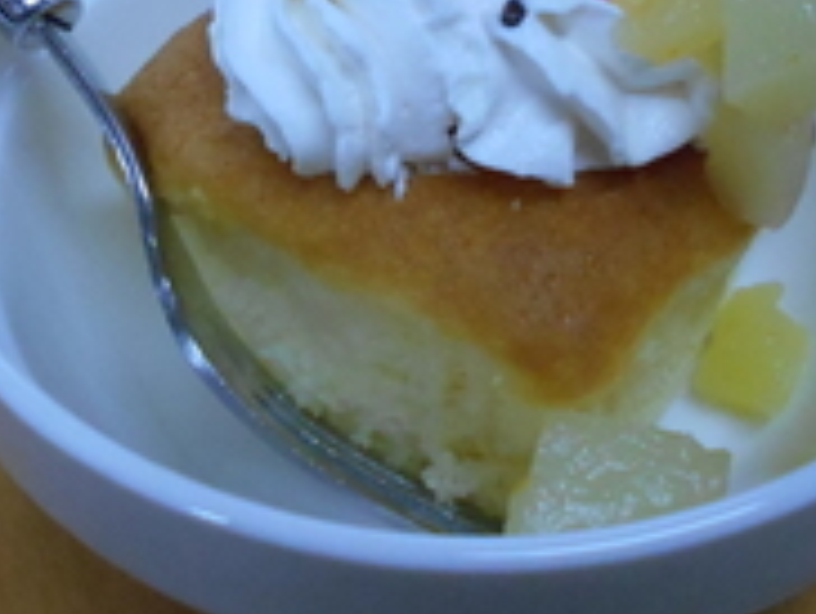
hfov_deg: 33.7
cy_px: 94
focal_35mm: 57
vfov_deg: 25.1
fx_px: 1345
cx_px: 421
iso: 800
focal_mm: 4.6
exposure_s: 1/200
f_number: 3.2
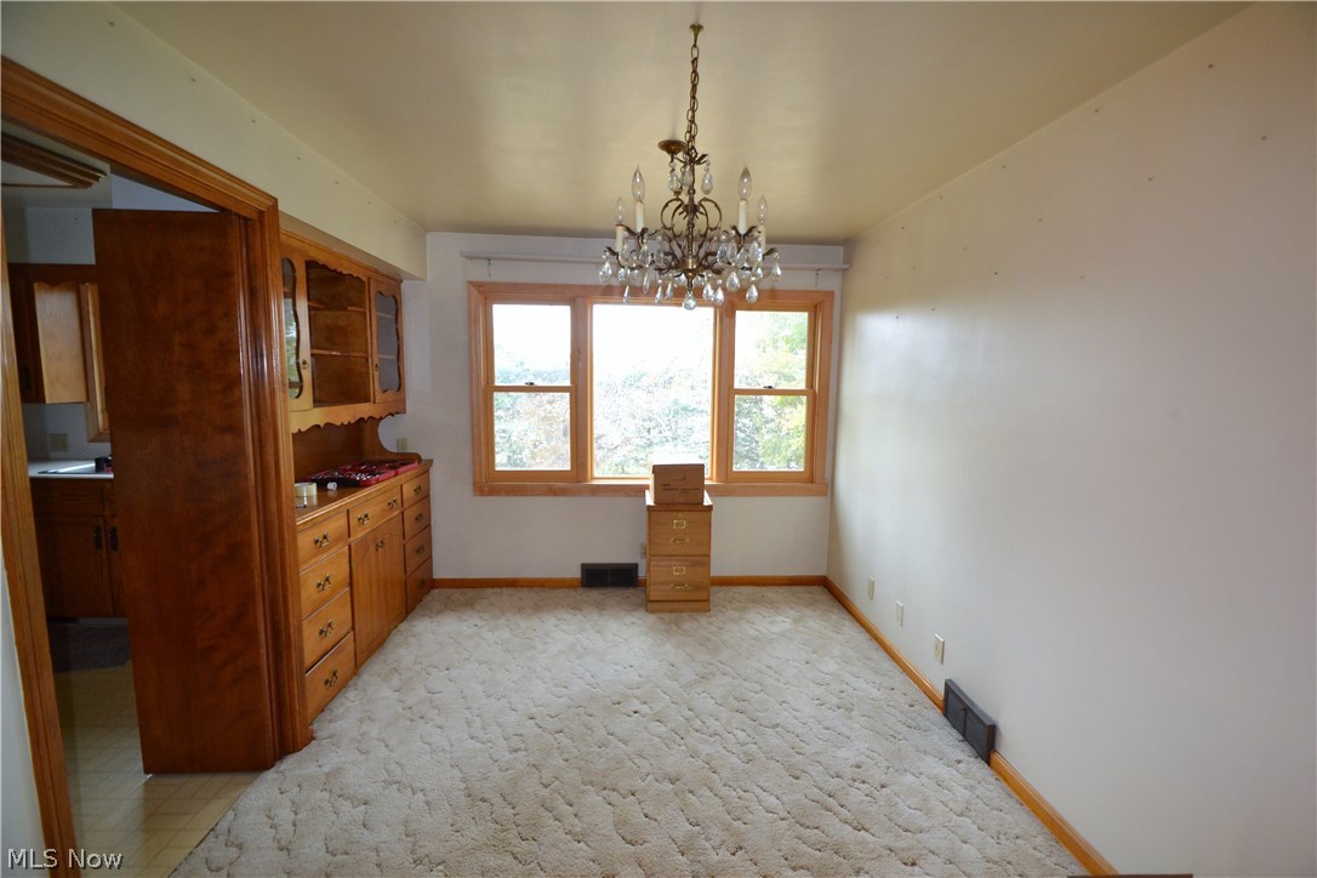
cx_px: 658
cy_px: 439
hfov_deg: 100.4
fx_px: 549
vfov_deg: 77.3
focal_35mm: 15
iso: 720
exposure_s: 1/60
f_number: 3.5
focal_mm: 10
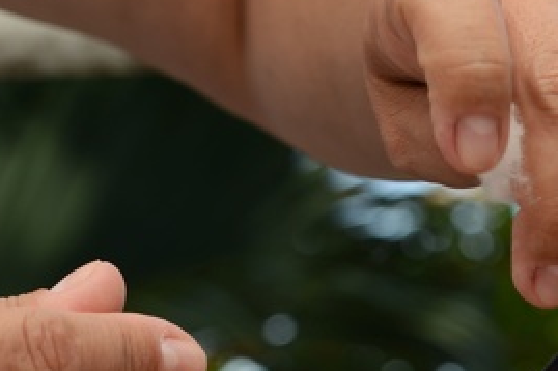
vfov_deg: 6.4
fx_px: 3253
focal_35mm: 210
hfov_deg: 9.8
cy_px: 566
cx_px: 425
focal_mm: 56
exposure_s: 1/160
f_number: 6.3
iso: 125
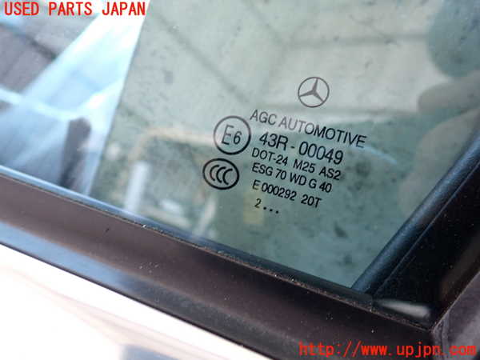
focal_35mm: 30
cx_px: 240
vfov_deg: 46.8
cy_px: 180
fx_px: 416
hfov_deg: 60.0
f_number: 2.3
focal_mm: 5.4
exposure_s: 1/30
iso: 250
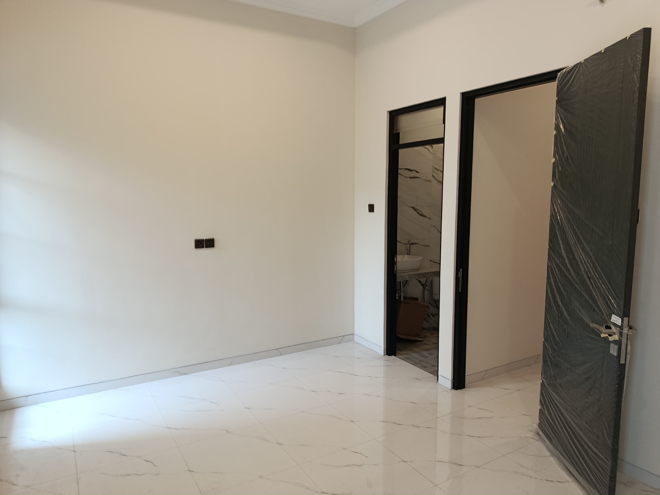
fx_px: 458
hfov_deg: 71.6
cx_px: 330
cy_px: 248
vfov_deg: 56.8
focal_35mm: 24
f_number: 1.7
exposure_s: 1/100
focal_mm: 5.24
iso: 542
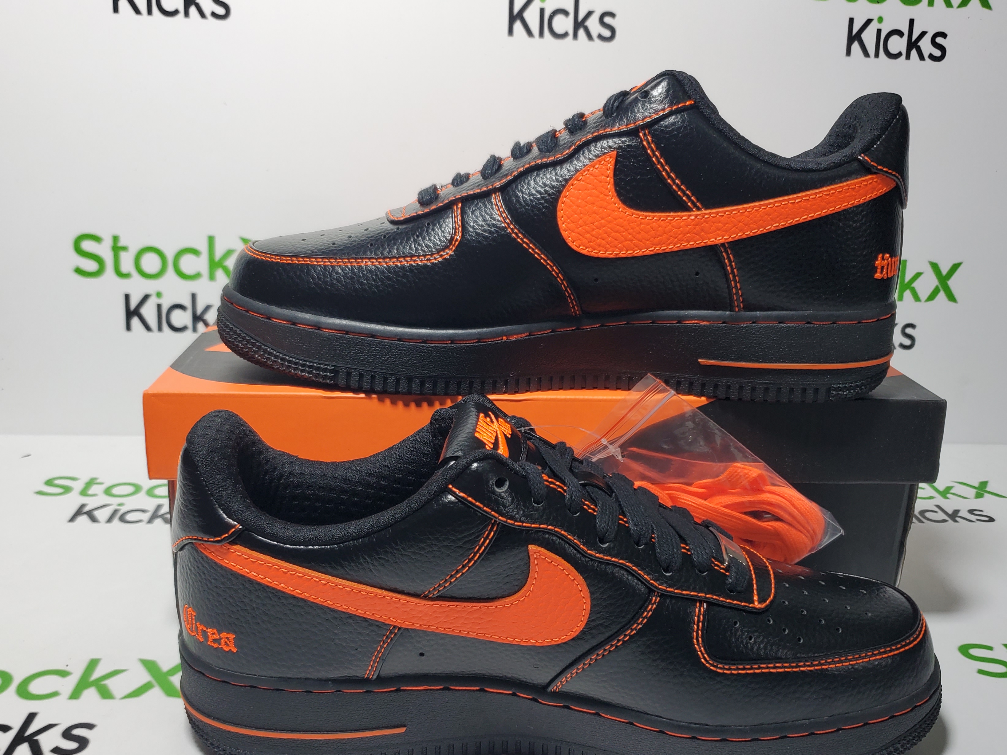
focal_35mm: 32
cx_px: 555
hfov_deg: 56.7
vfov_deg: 44.1
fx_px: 931
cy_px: 415
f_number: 1.5
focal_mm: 4.3
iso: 50
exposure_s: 1/378
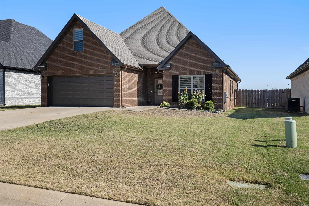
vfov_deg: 38.9
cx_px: 154
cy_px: 103
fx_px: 292
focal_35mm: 34
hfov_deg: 55.8
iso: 100
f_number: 5.6
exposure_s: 1/400
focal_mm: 34
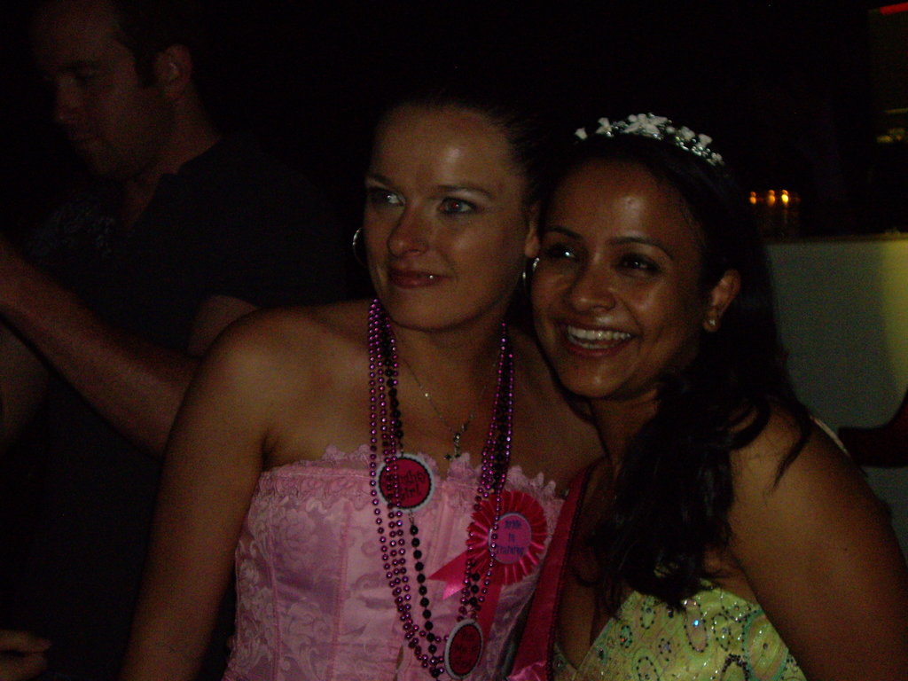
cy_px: 340
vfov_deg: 26.6
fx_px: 1443
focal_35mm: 55
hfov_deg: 34.9
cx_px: 454
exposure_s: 1/60
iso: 400
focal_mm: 9
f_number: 3.3
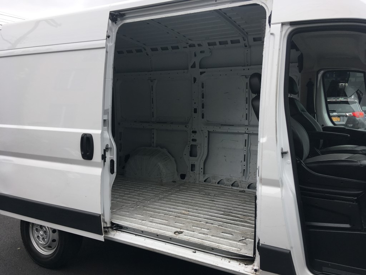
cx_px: 183
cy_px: 138
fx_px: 307
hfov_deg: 61.7
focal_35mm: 29
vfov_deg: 48.2
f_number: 2.2
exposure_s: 1/289
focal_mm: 4.15
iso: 25
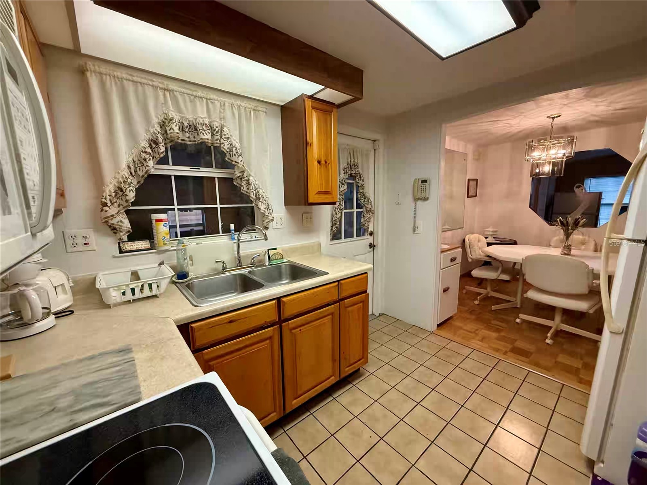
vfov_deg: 85.7
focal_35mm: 14
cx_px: 324
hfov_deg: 102.1
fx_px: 262
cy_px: 242
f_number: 2.2
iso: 400
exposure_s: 1/120
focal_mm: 2.22
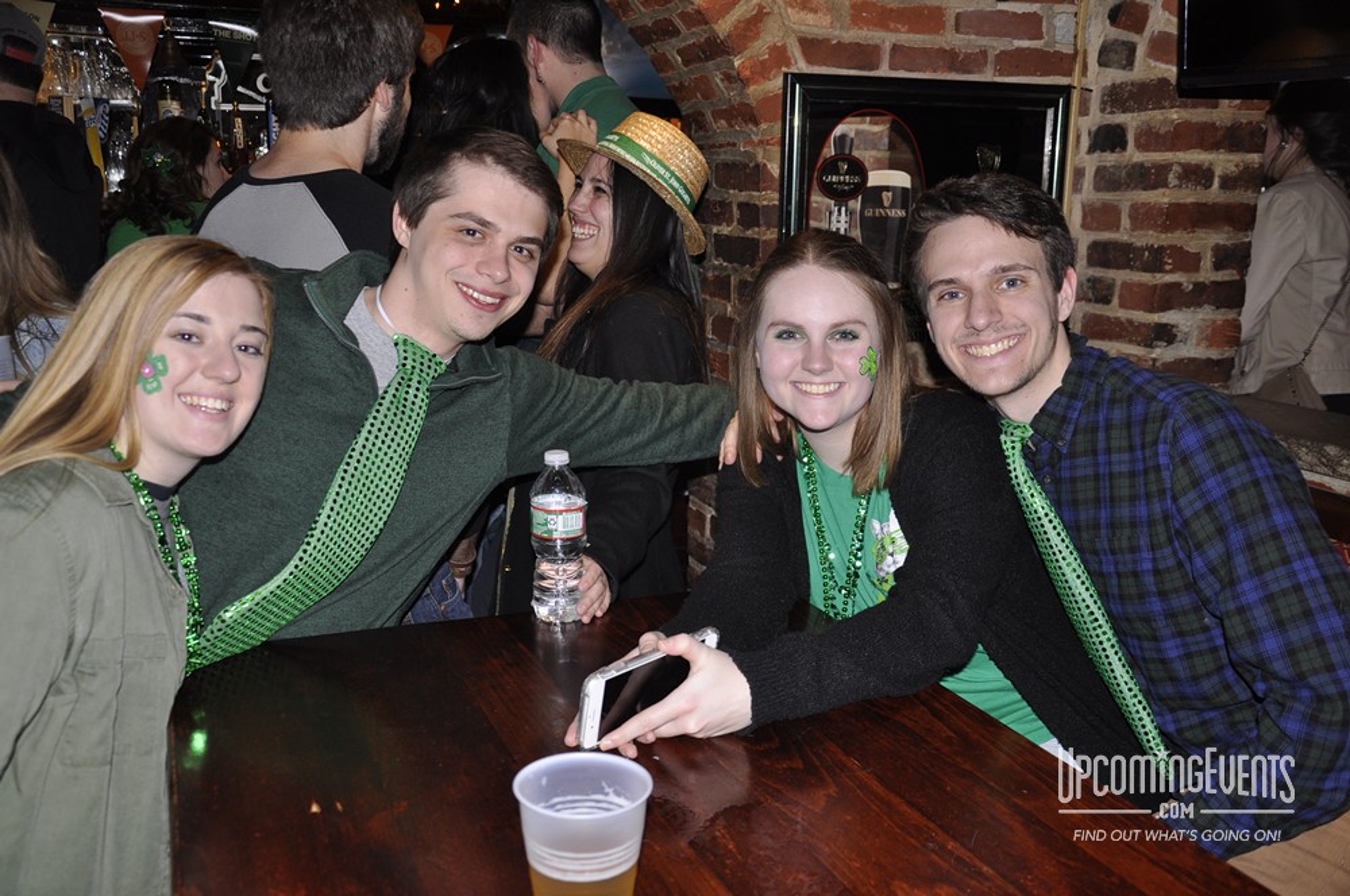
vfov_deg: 39.9
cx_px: 675
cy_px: 448
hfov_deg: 57.3
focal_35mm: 33
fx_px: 1236
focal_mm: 22
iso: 400
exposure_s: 1/60
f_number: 3.8
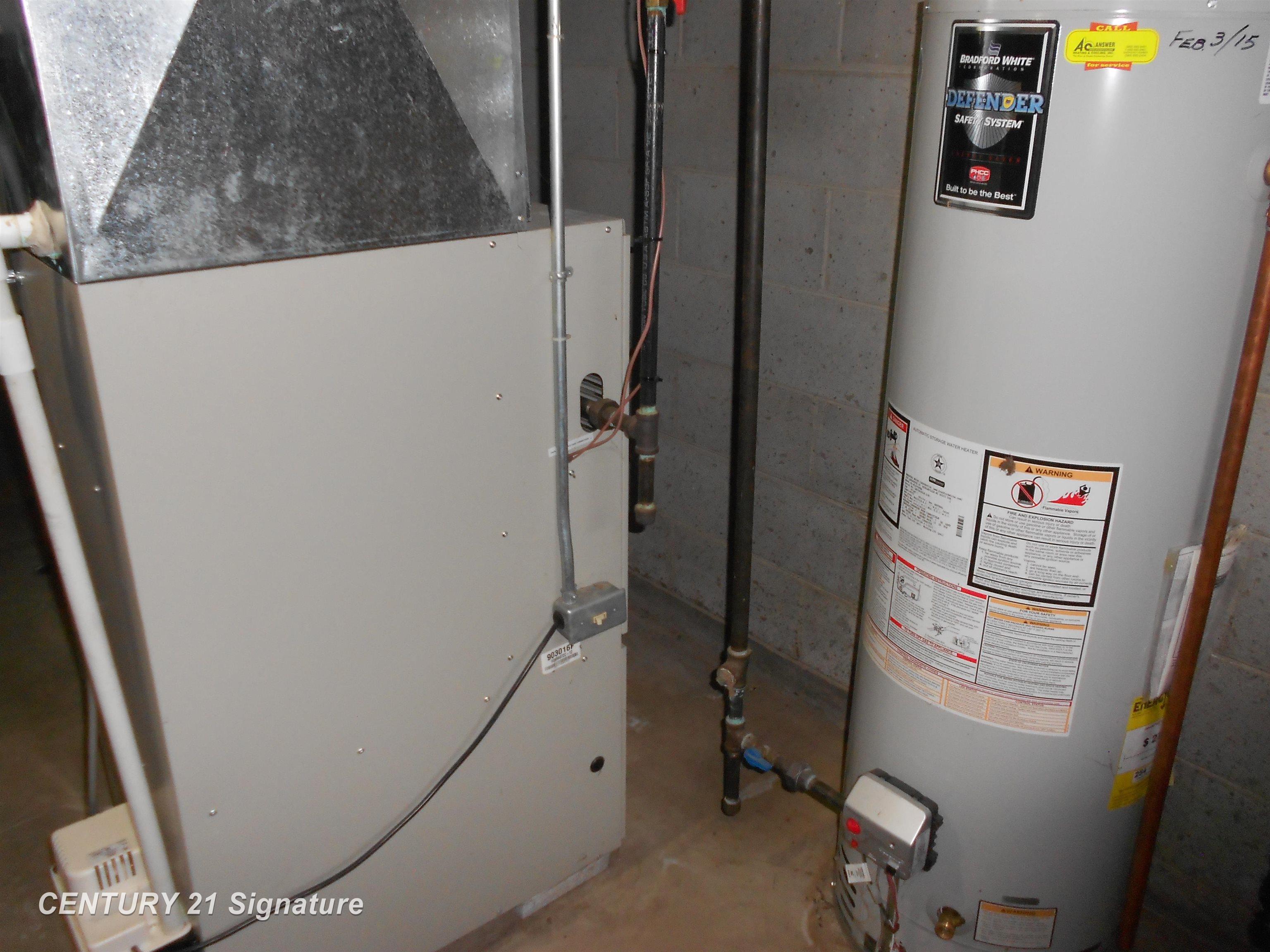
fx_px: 1064
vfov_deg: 48.2
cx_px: 635
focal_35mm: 29
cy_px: 476
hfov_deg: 61.7
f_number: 3.4
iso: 200
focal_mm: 5.1
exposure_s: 1/25
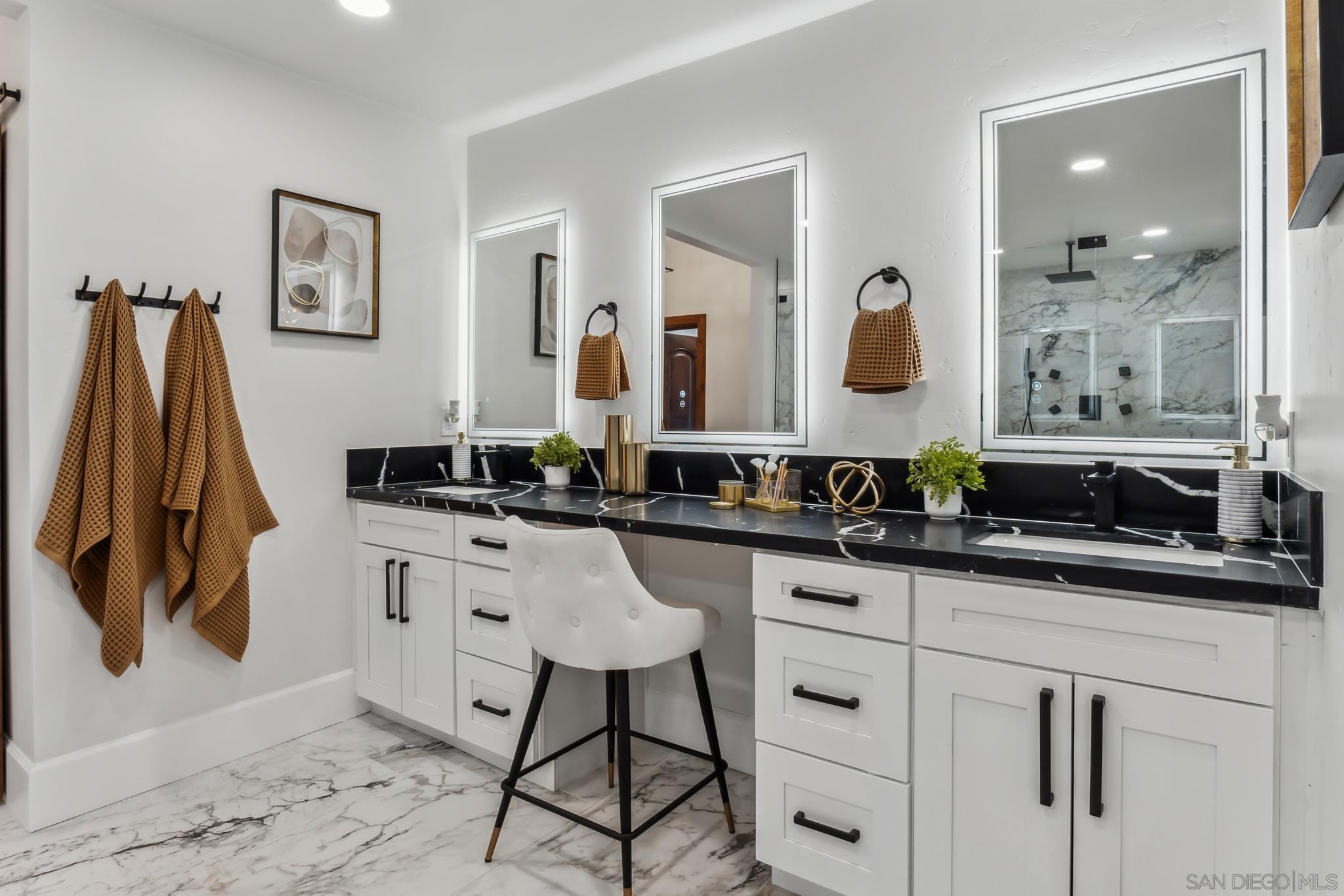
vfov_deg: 67.4
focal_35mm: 18
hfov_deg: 90.0
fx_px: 672
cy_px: 448
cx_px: 672
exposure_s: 1/20
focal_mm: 12
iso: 250
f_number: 9
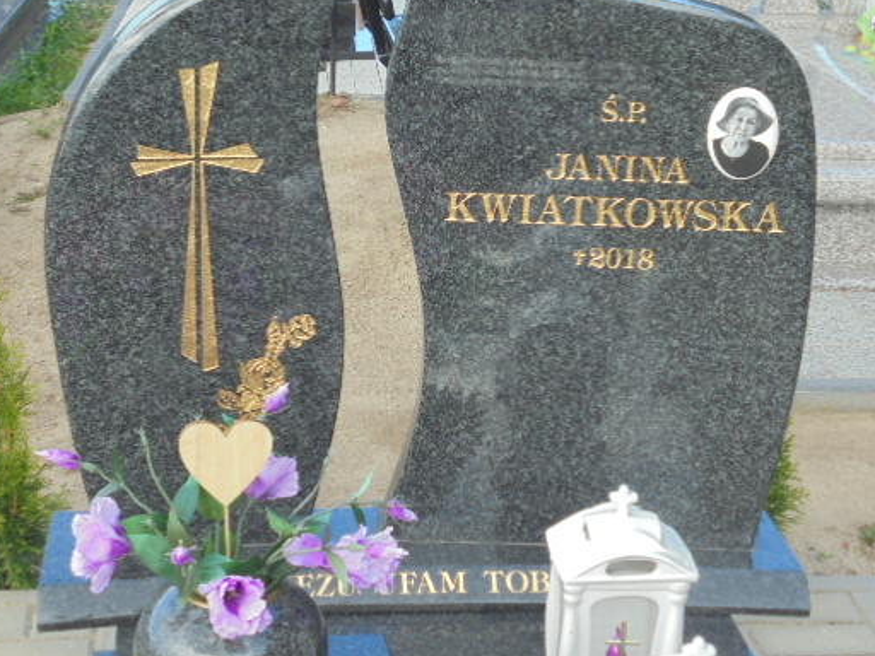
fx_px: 1769
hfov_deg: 27.8
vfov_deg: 21.0
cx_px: 414
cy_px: 292
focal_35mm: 70
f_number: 5.2
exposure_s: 1/125
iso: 100
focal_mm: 10.1
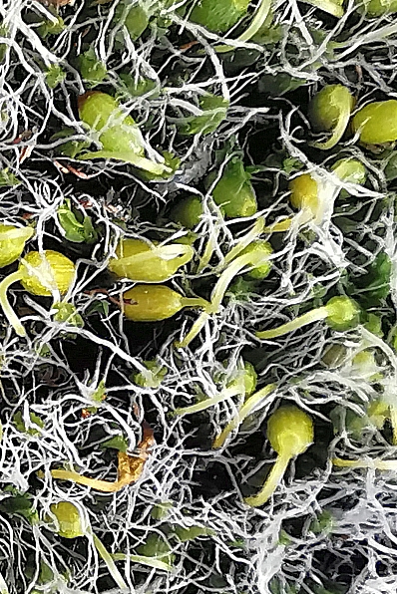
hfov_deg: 12.0
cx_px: 32
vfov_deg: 18.1
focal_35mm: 113
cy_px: 297
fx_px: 1867
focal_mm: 2.35
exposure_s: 1/60
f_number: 2.2
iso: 64
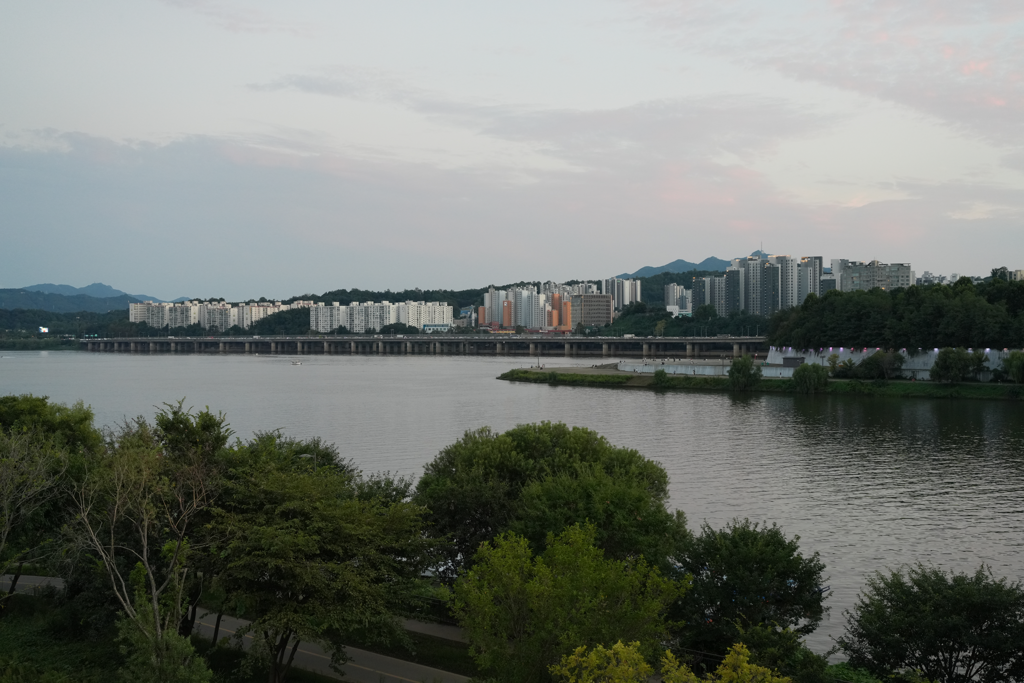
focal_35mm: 40
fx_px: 1138
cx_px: 512
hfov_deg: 48.5
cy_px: 342
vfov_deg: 33.4
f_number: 4
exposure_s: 1/160
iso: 1600
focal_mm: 40
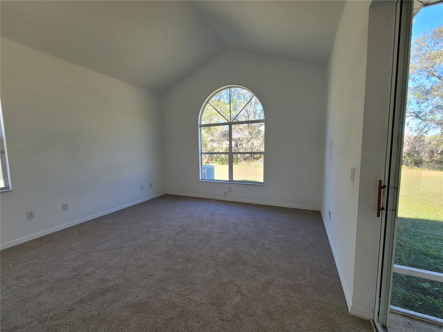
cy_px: 166
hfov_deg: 106.2
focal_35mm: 13
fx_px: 166
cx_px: 222
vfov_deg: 89.9
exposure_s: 1/123
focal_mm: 2.2
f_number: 2.2
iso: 50
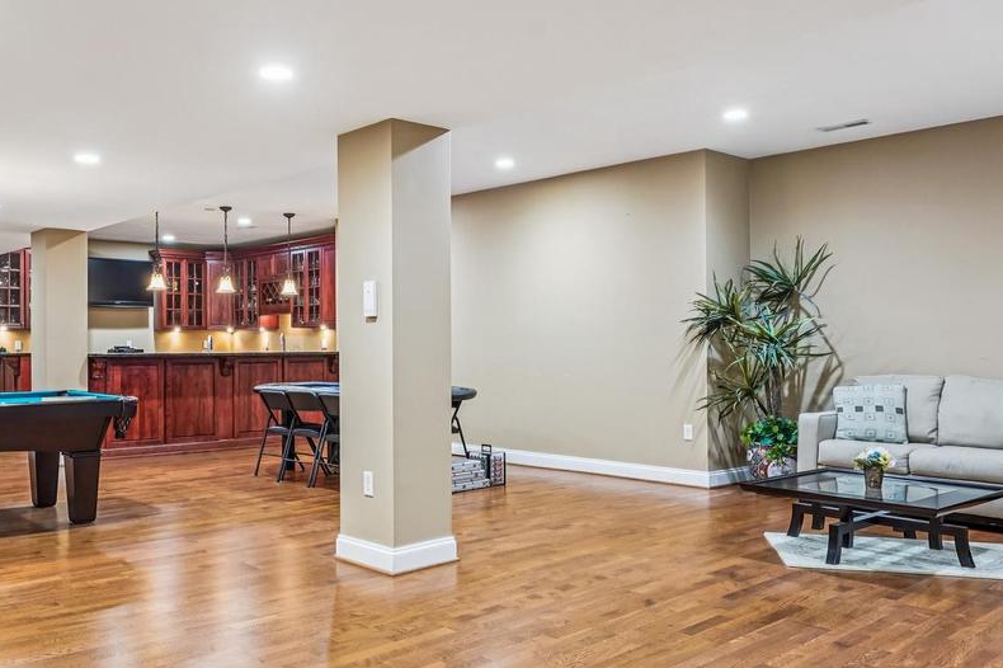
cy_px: 376
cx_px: 432
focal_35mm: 31
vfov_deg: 42.2
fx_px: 863
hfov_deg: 60.1
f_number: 8
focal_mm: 17
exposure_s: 1/5
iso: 640
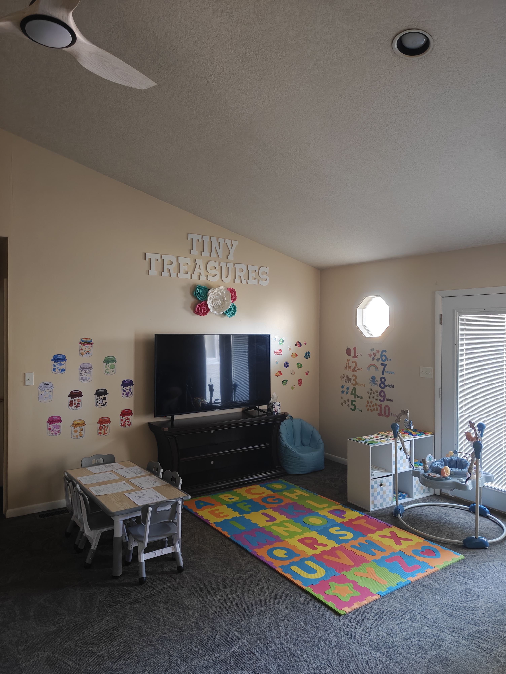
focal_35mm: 24
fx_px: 467
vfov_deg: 71.5
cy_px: 337
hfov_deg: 56.9
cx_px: 253
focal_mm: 6.06
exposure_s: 1/50
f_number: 1.7
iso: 640
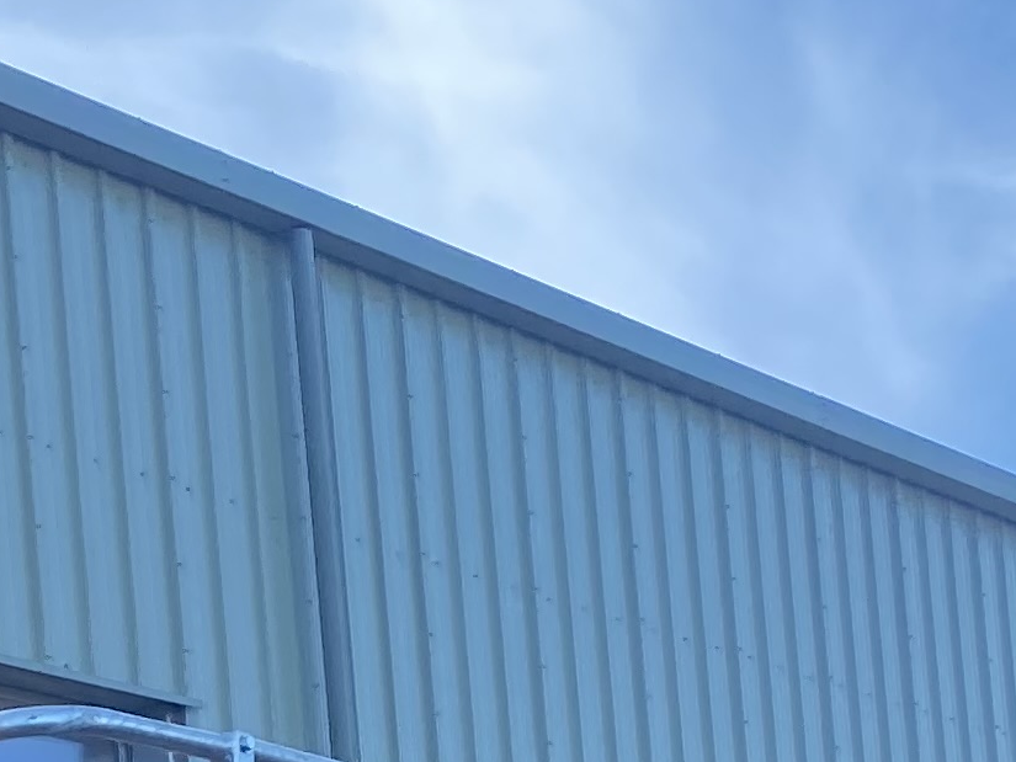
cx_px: -409
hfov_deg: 14.7
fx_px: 3728
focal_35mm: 127
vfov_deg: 10.9
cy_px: 1414
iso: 32
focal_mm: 4.25
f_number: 1.8
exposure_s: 1/762
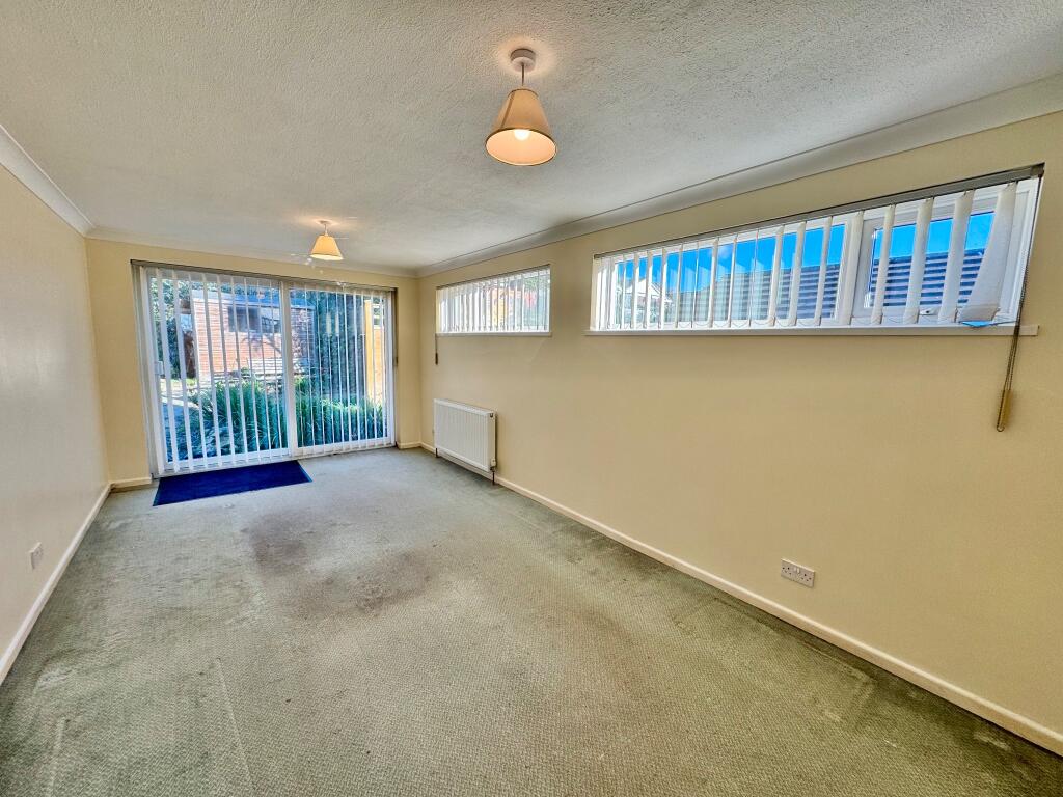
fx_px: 430
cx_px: 532
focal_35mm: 14
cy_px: 398
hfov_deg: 102.1
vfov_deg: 85.7
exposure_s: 1/190
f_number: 2.2
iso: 40
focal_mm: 2.22
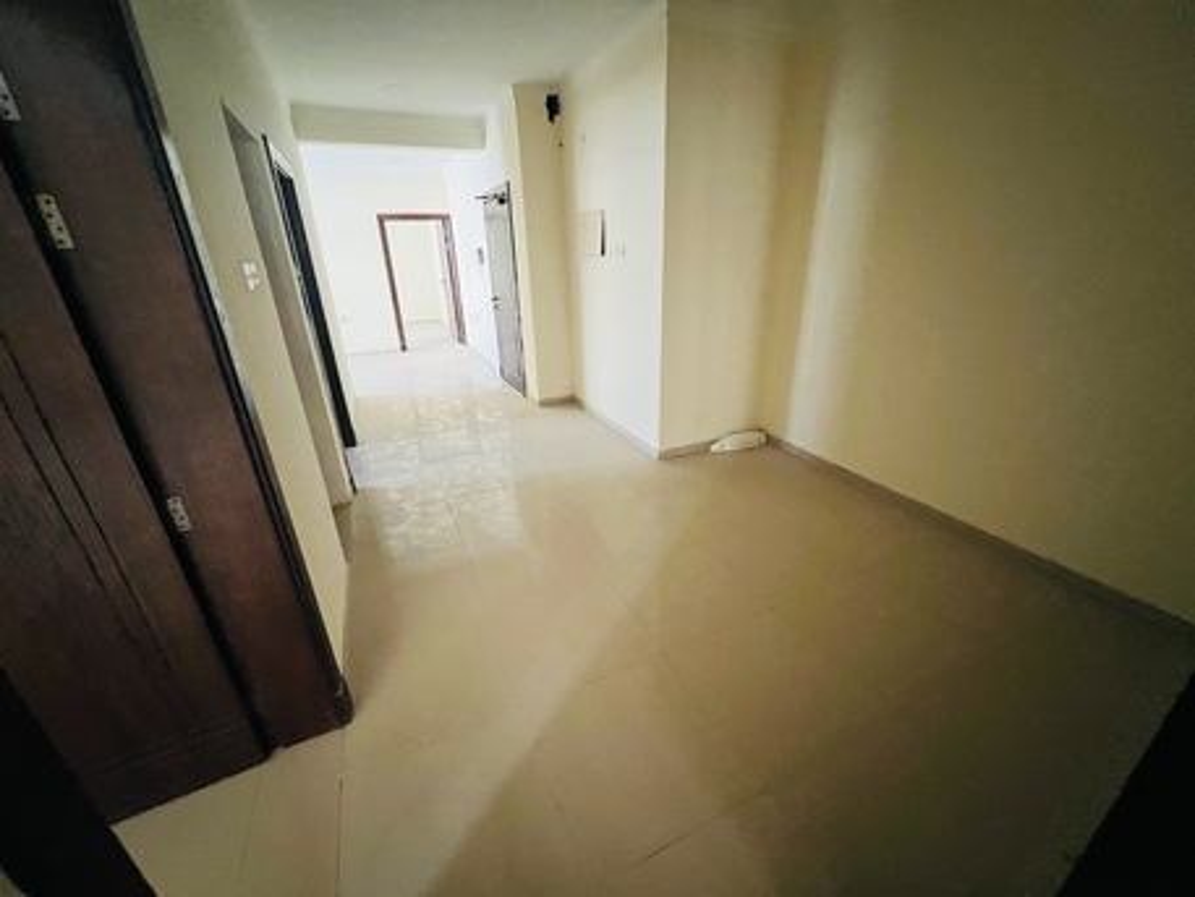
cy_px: 448
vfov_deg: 89.9
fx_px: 449
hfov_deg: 106.2
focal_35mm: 13
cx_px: 598
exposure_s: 1/60
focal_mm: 1.57
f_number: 1.8
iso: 800
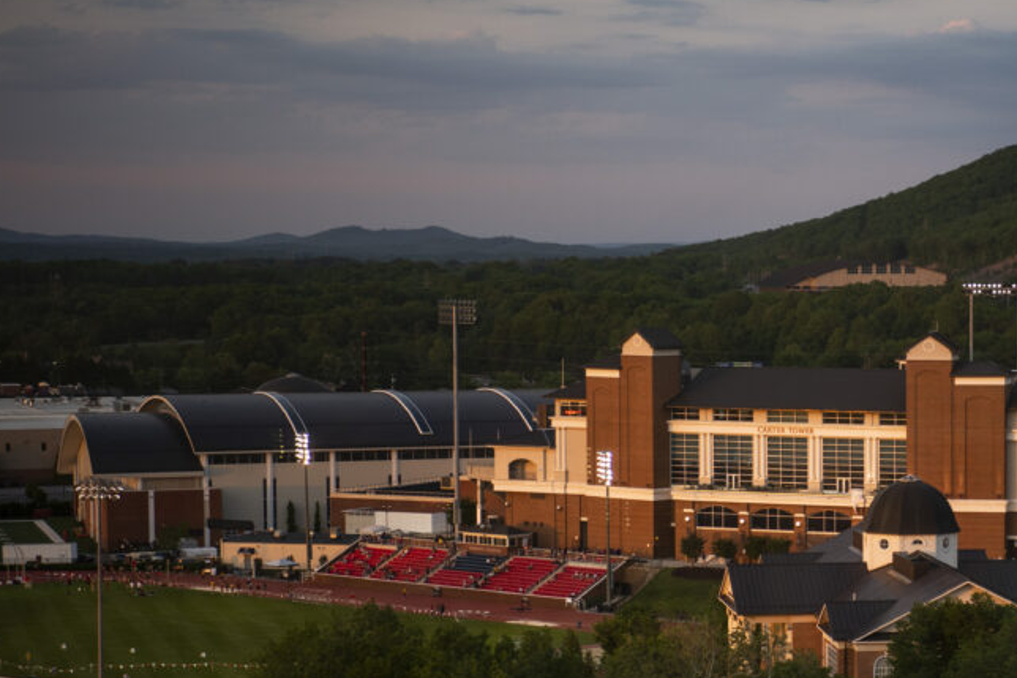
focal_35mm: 124
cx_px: 864
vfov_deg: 11.0
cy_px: 490
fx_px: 3502
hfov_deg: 16.4
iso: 400
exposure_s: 1/320
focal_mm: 70
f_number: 2.8
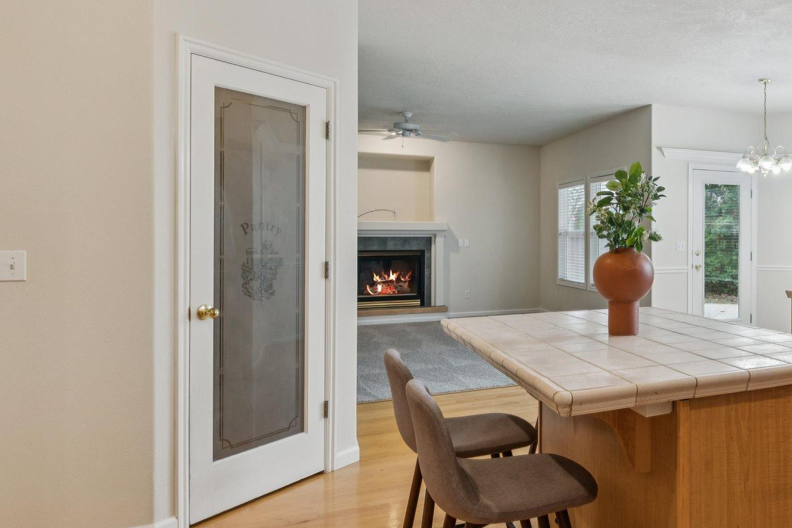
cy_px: 239
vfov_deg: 42.8
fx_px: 673
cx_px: 719
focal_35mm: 31
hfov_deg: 53.1
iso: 400
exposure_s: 1/5
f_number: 13
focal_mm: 15.3
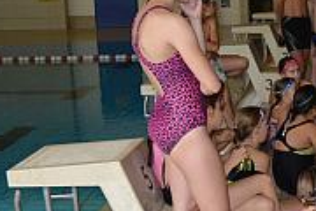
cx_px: 449
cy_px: 109
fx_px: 790
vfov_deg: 15.2
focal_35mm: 90
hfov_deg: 20.1
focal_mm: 20
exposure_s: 1/160
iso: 200
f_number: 3.8
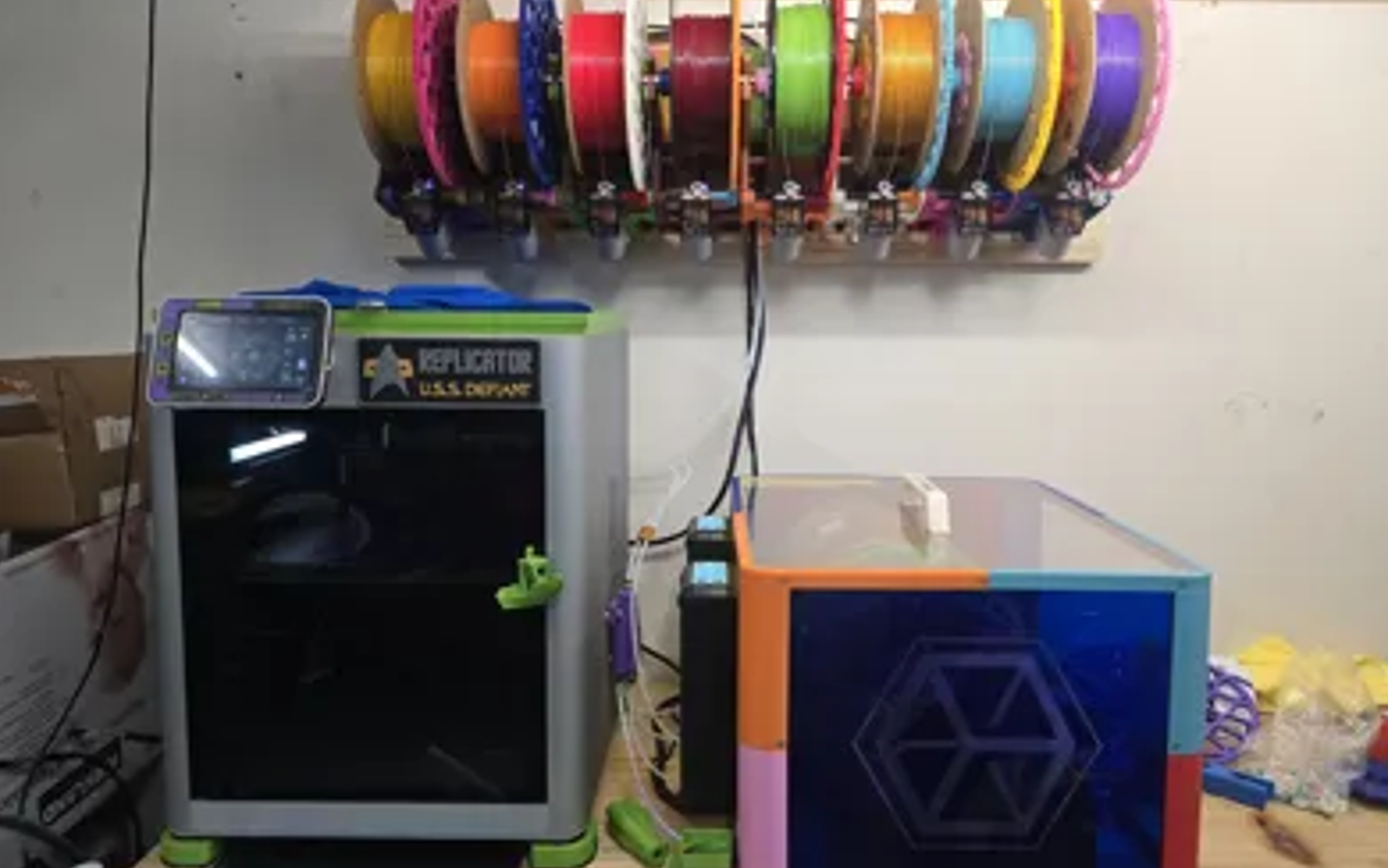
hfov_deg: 72.5
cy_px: 391
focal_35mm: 25
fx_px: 946
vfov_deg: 49.2
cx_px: 698
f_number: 1.7
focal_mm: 6.3
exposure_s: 1/120
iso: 160
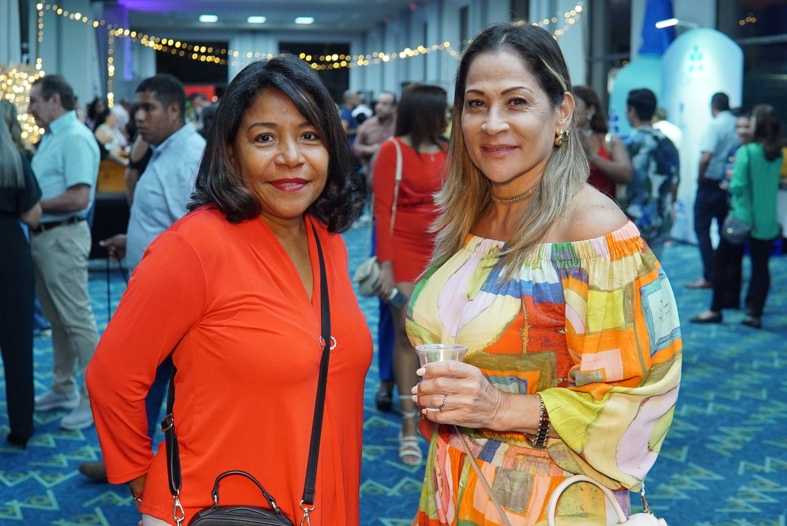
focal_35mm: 45
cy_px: 263
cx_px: 394
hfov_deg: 43.6
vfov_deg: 29.9
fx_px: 984
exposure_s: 1/100
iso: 1600
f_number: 3.5
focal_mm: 30
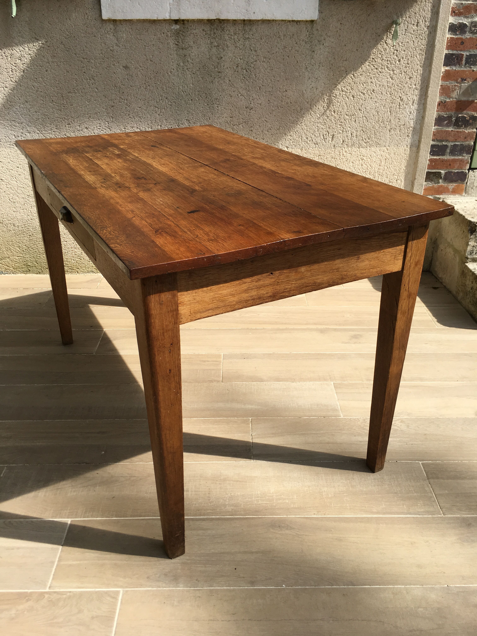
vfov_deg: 61.7
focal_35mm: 29
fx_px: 533
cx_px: 238
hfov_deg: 48.2
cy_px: 318
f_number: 2.2
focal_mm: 4.15
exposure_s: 1/1099
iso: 25
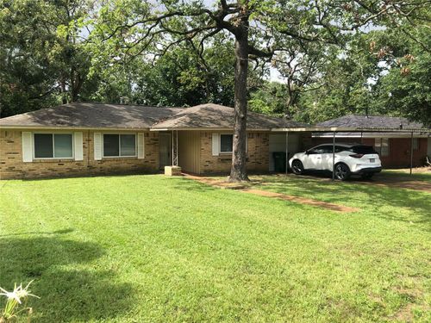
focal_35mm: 28
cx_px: 216
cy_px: 162
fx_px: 349
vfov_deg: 49.7
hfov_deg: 63.4
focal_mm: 3.99
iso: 20
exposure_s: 1/889
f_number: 1.8
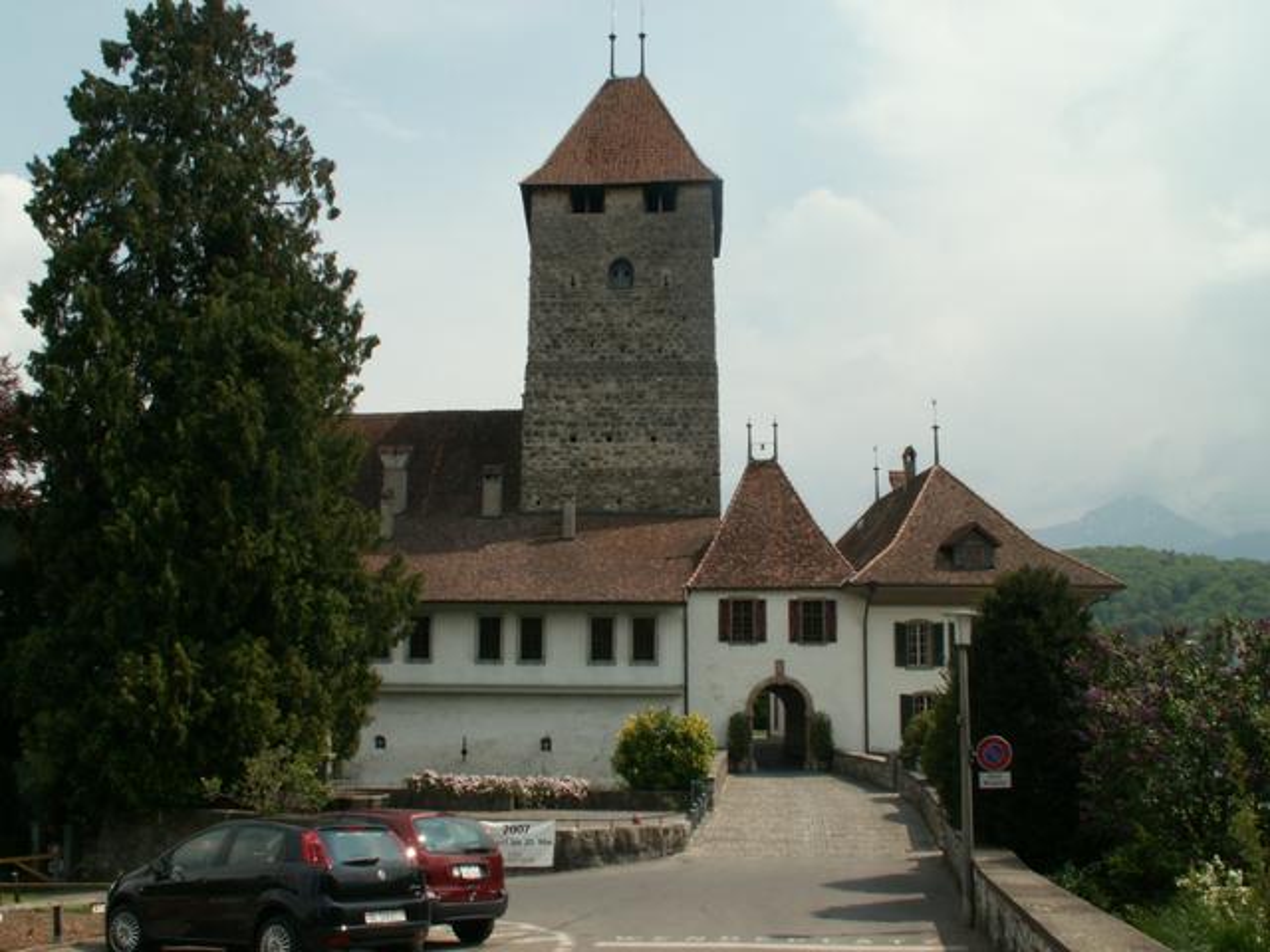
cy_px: 476
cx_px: 635
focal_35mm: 35
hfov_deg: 52.6
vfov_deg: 40.7
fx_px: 1284
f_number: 8
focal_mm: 5.86
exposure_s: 1/200
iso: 50
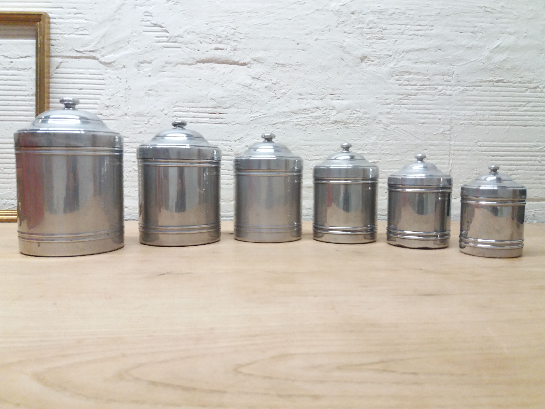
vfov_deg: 49.7
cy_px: 204
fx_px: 441
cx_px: 272
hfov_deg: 63.4
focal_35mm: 28
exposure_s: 1/119
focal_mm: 3.7
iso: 200
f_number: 1.9
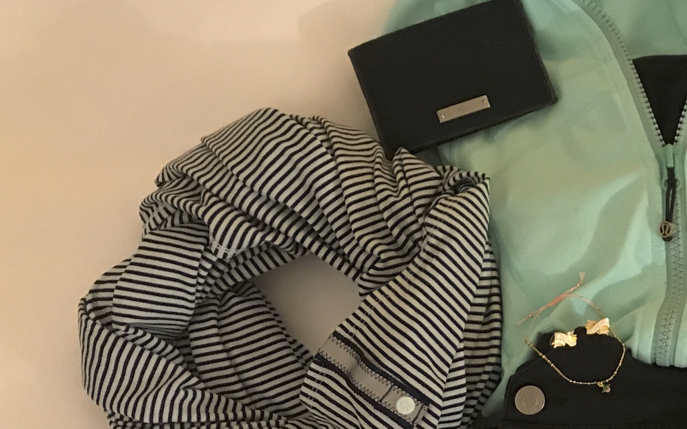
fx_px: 1329
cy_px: 366
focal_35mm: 71
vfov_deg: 18.1
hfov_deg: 26.4
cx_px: 778
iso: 100
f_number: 1.8
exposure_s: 1/17
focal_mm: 3.99
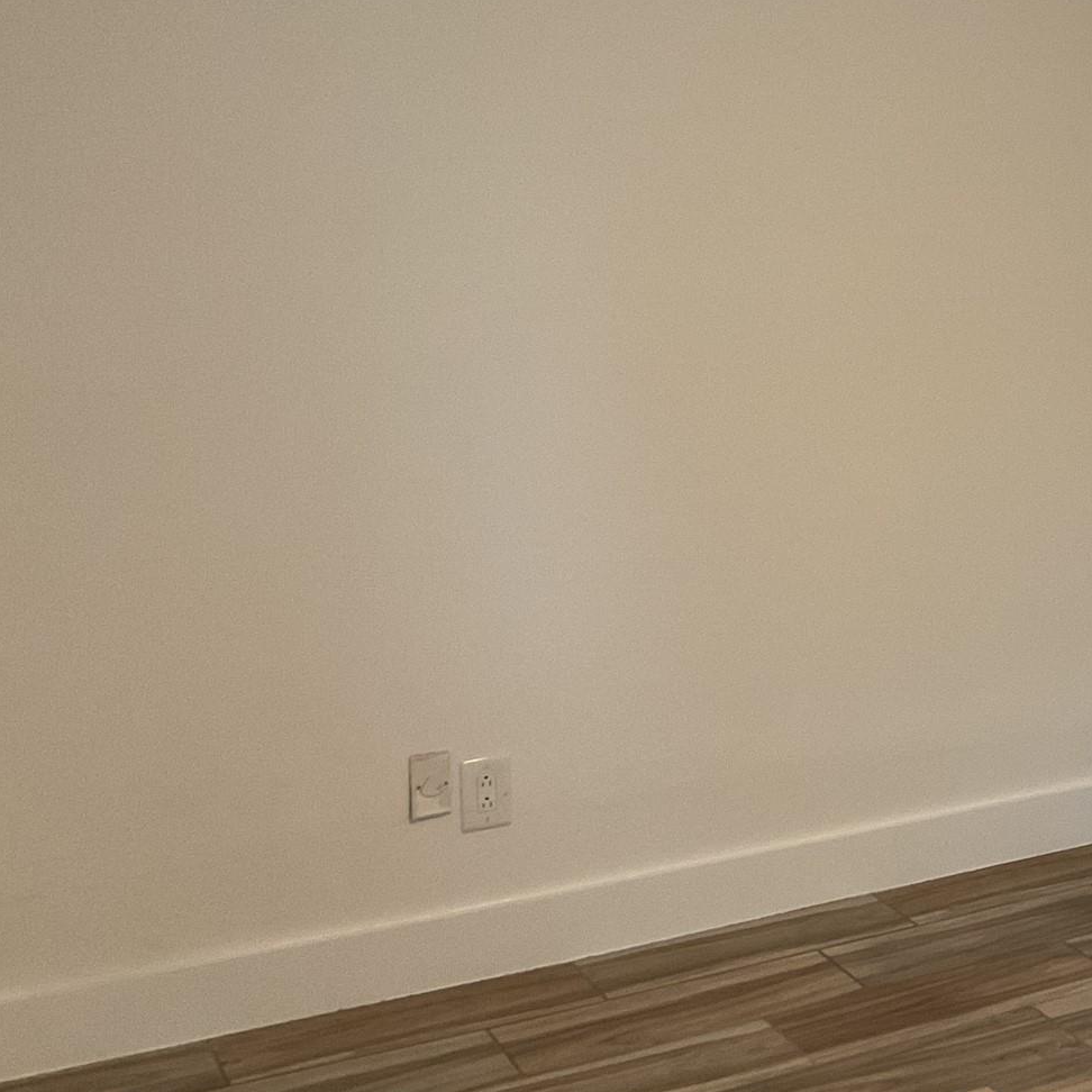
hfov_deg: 29.3
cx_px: 1129
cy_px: 436
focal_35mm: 54
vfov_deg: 31.5
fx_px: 1927
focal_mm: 3
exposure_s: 1/60
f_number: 1.8
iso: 160
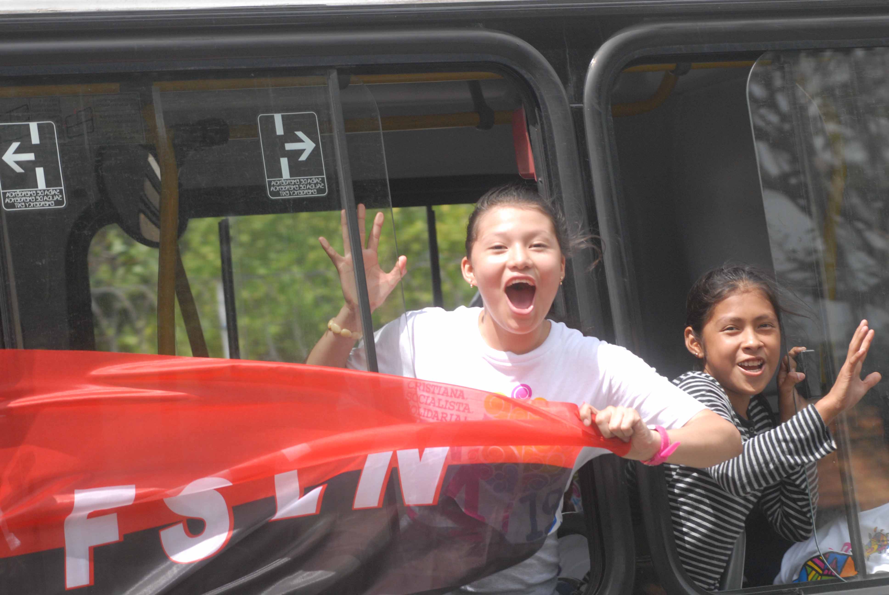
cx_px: 444
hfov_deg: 11.8
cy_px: 298
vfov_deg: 7.9
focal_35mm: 174
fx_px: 4302
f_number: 7.1
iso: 500
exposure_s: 1/1250
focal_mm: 116
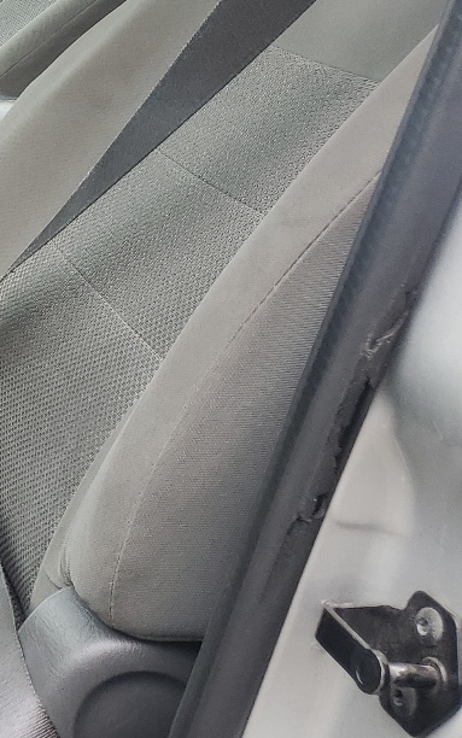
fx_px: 1449
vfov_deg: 28.3
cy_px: 229
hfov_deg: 14.7
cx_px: -484
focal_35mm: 72
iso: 50
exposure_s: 1/200
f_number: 1.5
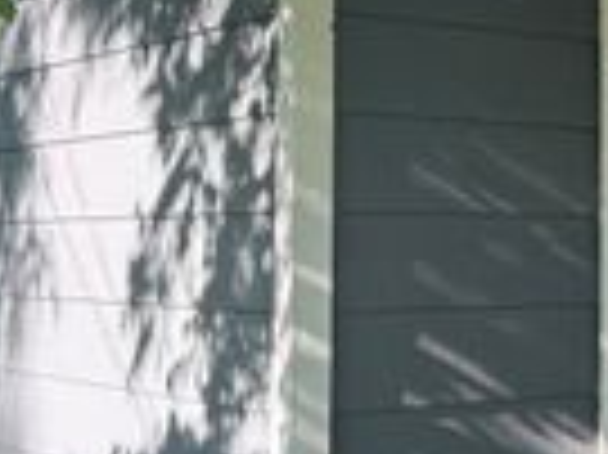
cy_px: 133
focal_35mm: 89
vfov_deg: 16.5
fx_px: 1562
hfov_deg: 21.1
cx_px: 640
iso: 100
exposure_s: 1/448
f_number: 1.78
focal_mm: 6.76
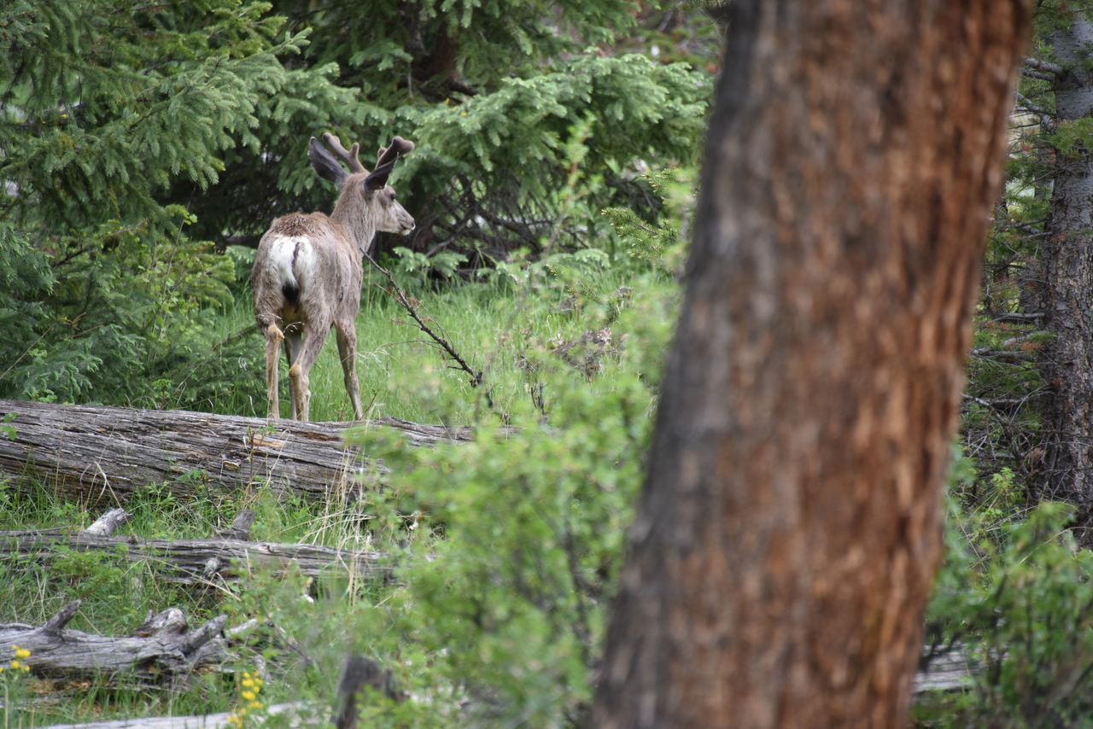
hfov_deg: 6.9
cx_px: 546
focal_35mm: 300
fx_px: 9110
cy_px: 364
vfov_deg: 4.6
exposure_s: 1/640
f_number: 5.6
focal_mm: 300
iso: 1000
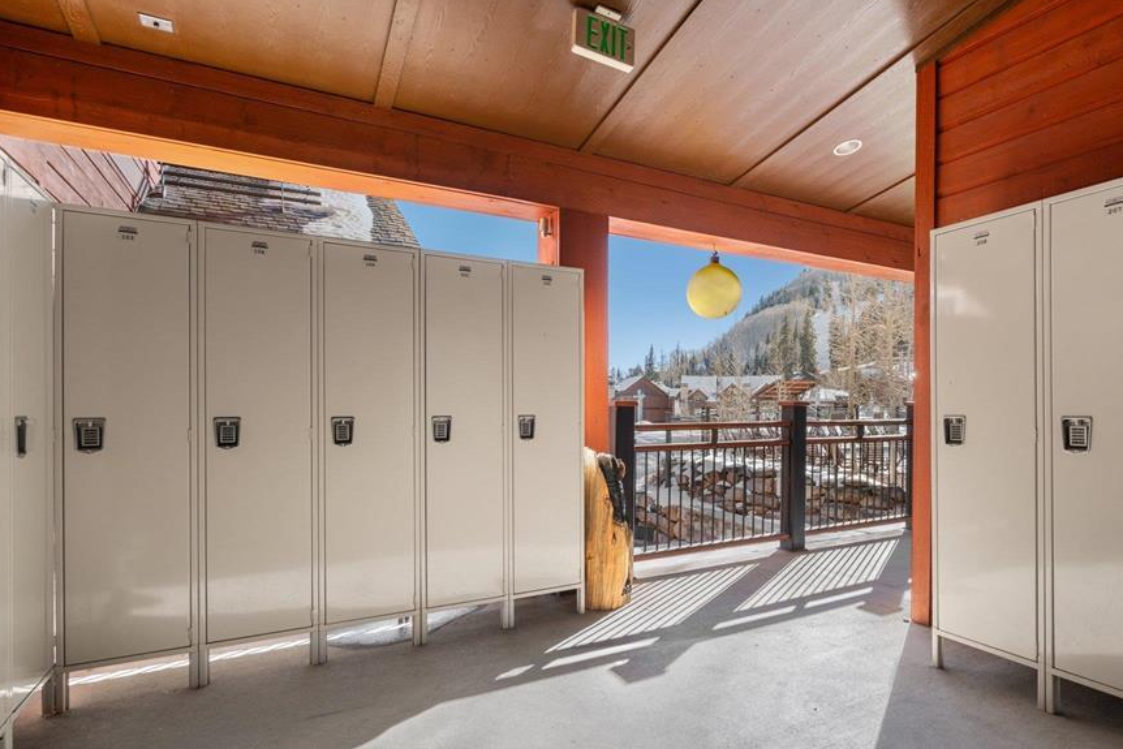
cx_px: 612
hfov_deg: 86.7
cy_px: 412
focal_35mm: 19
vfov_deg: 64.4
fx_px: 593
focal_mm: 16
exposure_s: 1/60
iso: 400
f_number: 8
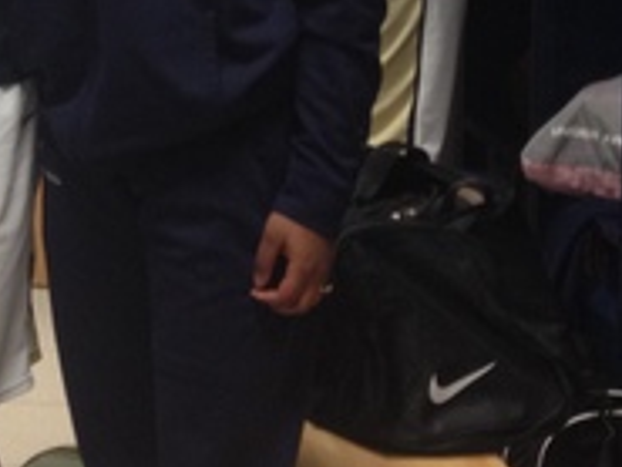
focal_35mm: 121
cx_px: -373
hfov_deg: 14.8
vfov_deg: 11.8
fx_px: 2176
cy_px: -178
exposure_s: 1/20
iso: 100
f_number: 2.4
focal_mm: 4.28
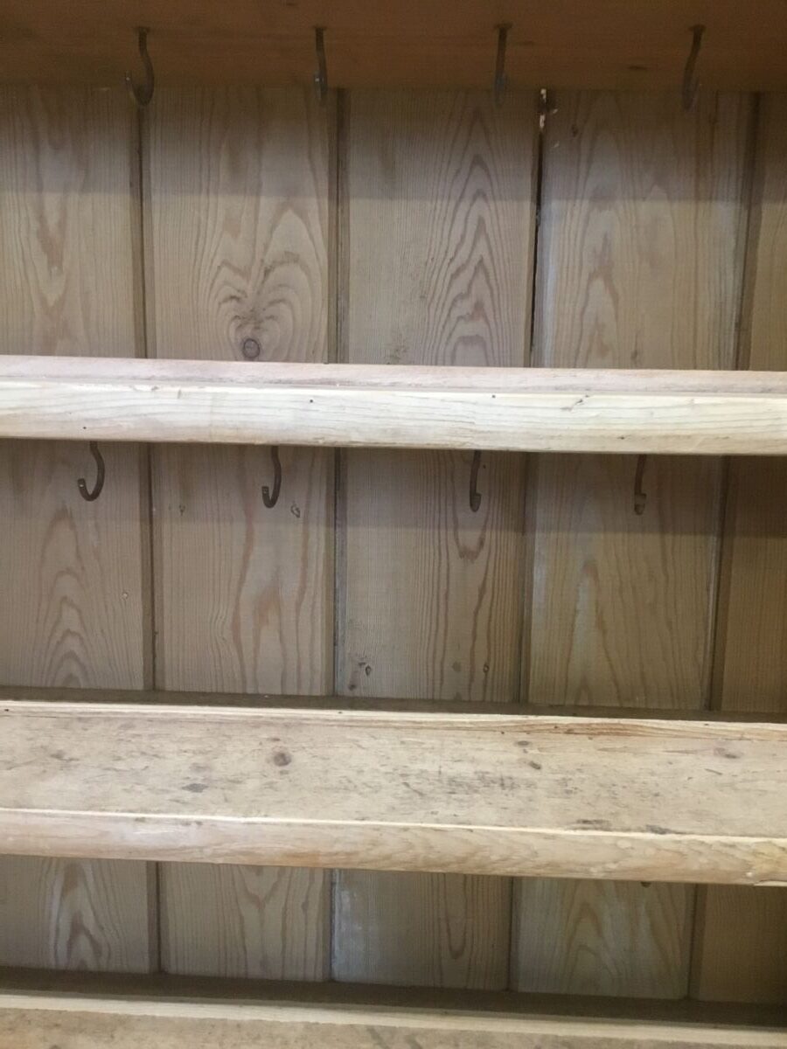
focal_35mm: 31
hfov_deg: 45.4
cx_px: 394
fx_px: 940
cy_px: 524
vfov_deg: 58.4
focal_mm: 3.3
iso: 250
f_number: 2.4
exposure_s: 1/33
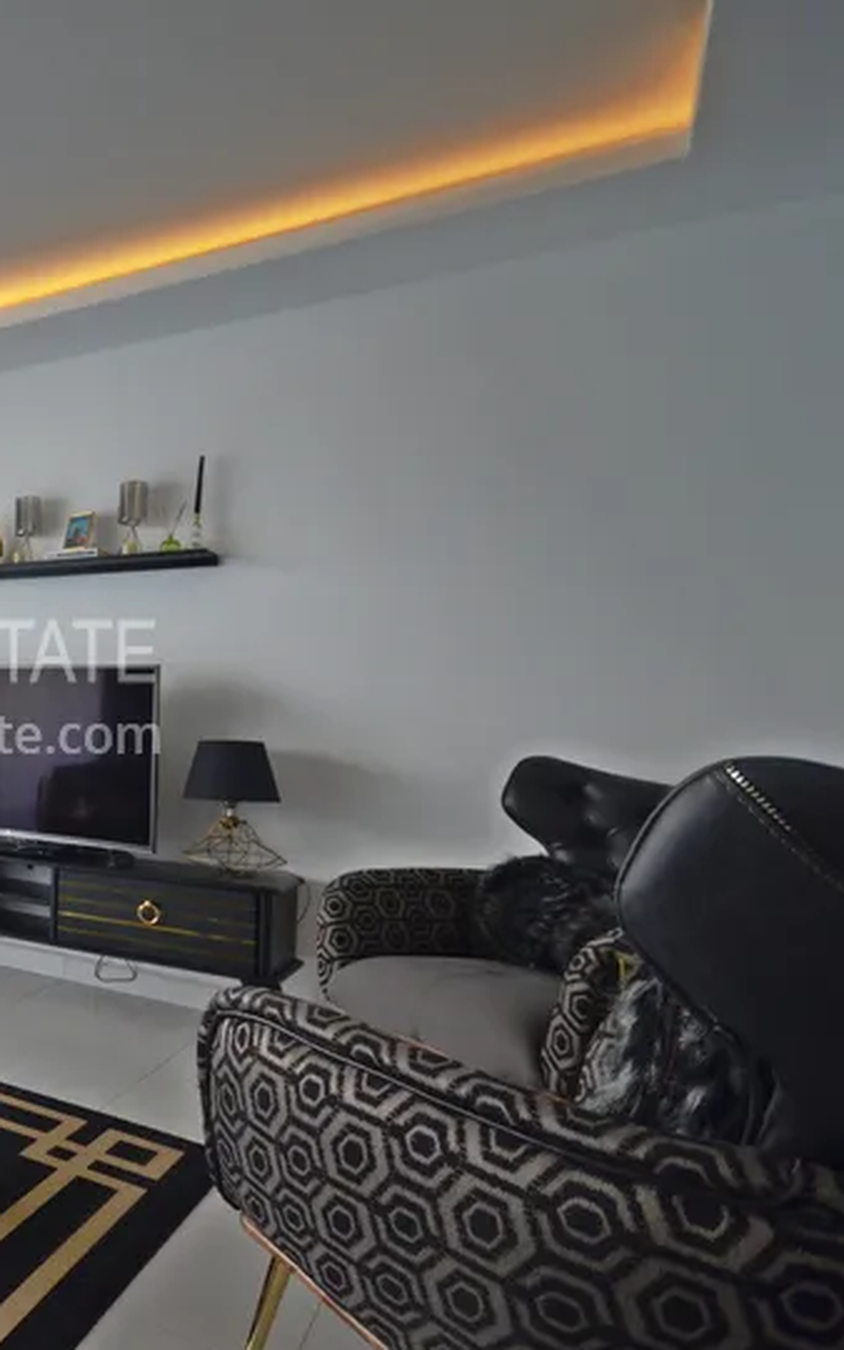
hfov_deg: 38.7
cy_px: 664
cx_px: -150
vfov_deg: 74.8
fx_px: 884
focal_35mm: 24
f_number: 5
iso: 400
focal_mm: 10
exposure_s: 1/100
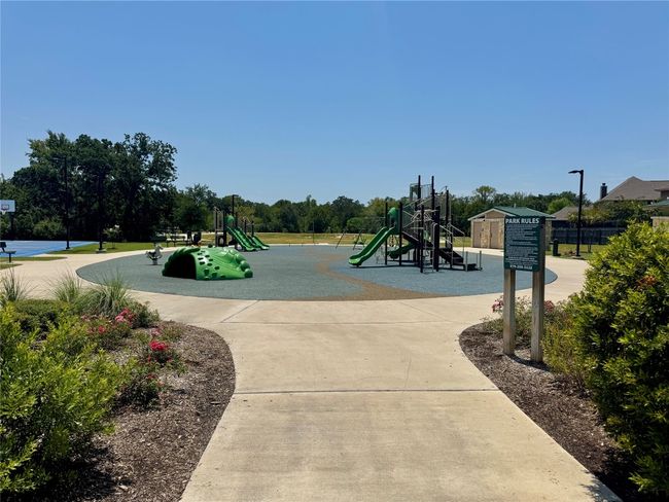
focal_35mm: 24
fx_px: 464
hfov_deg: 71.6
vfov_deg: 56.8
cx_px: 334
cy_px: 251
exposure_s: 1/9009
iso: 80
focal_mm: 6.76
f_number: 1.78
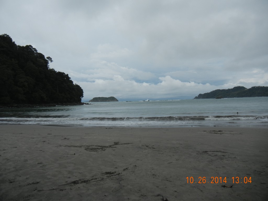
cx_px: 134
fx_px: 232
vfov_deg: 46.8
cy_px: 100
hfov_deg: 60.0
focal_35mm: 30
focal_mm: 5.4
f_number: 7
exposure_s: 1/1100
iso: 160
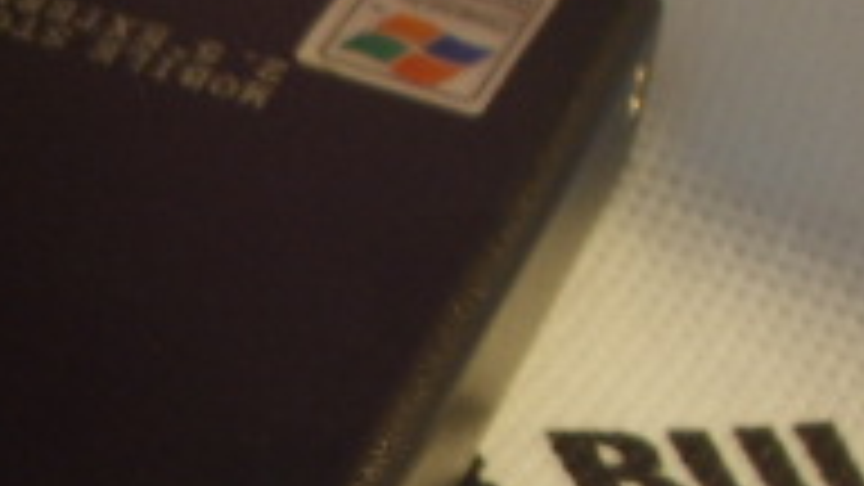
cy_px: 720
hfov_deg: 14.2
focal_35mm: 142
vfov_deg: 8.4
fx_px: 3253
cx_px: -410
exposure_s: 1/2
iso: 63
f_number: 3.5
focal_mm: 6.6
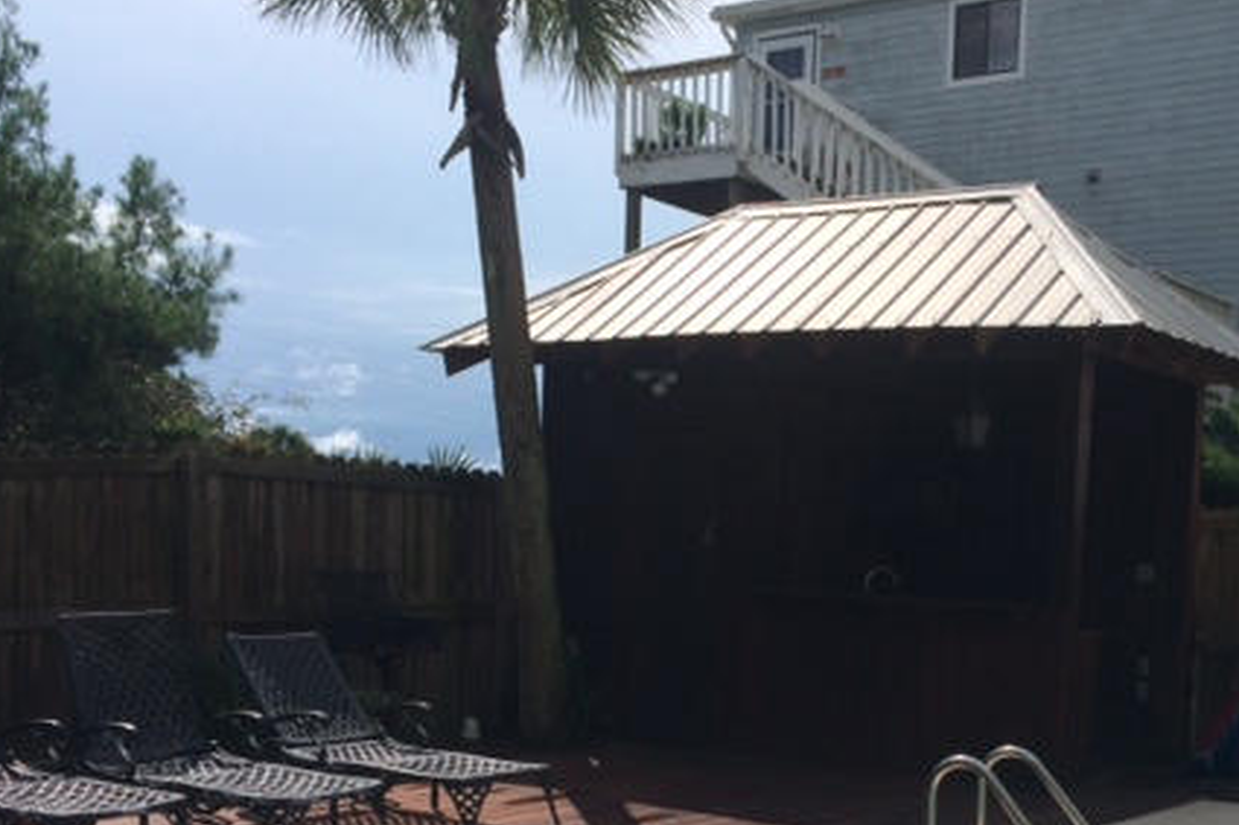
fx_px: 1617
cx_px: 869
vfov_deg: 28.1
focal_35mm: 47
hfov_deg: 41.1
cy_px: 644
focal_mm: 4.12
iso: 40
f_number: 2.2
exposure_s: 1/3731
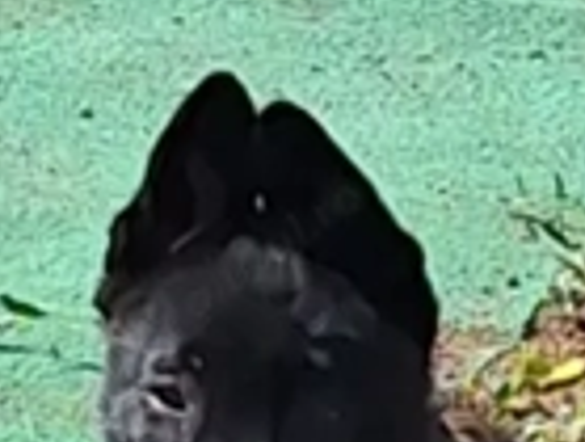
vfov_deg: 19.7
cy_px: 640
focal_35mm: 66
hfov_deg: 27.9
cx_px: 556
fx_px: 1118
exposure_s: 1/3333
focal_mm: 5.54
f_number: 1.8
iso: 40
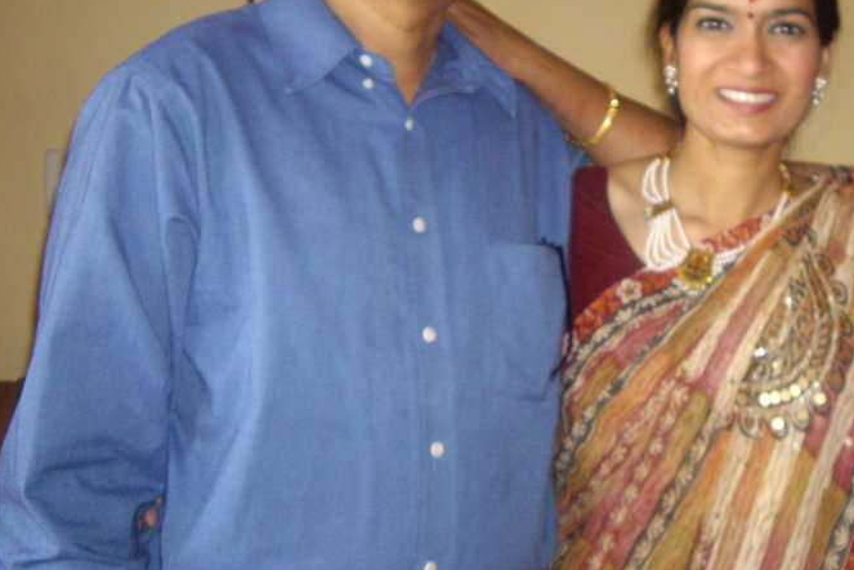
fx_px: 1447
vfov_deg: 22.2
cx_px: 623
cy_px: 192
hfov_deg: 32.4
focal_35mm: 61
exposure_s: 1/40
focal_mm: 6.2
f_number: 2.7
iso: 200
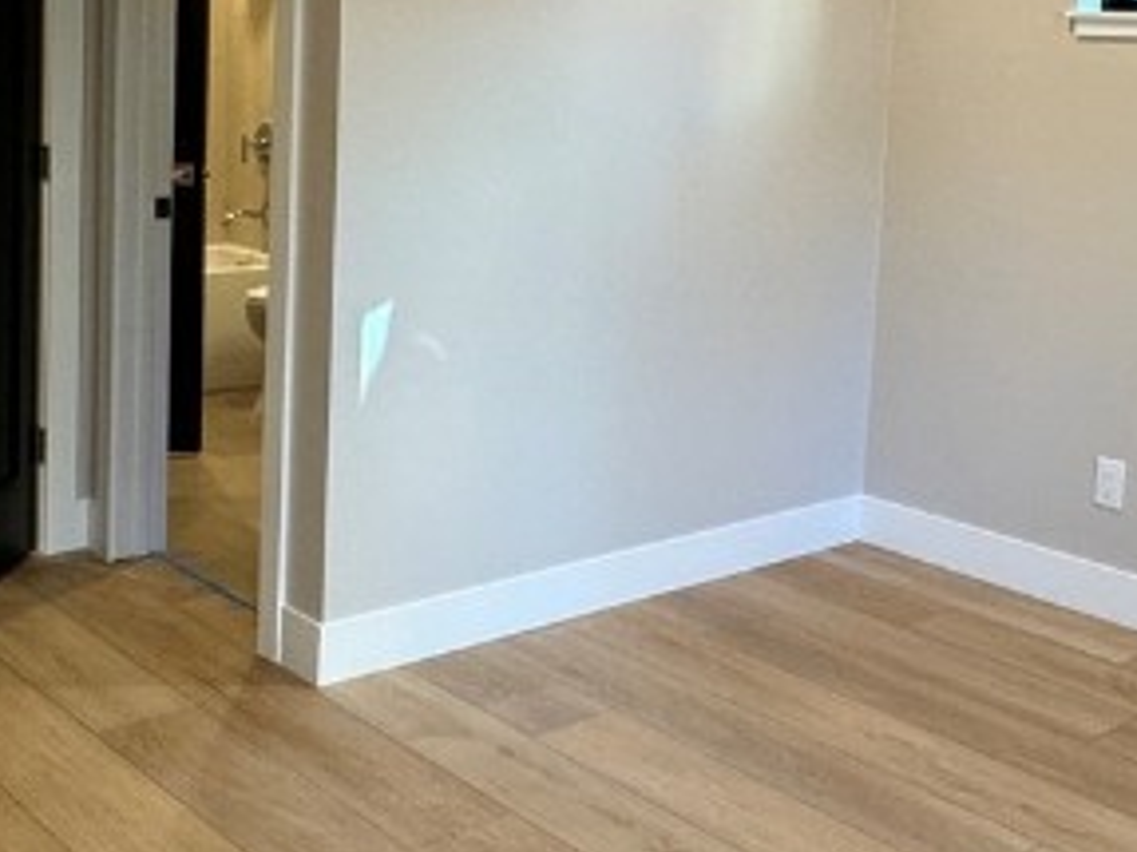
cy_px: 202
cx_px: 673
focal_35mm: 50
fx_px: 1642
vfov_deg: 28.6
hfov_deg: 38.1
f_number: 2.2
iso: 200
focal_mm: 2.22
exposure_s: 1/120
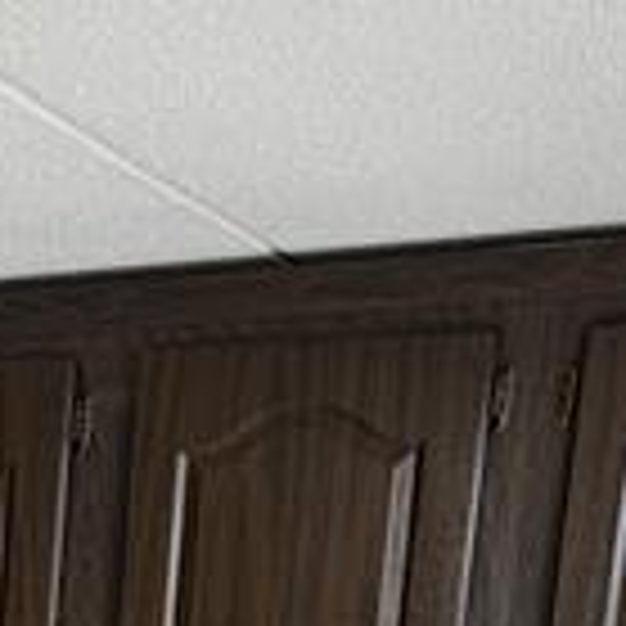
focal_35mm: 117
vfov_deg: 12.2
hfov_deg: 13.0
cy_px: 1441
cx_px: -608
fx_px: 2394
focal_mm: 6.76
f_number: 1.78
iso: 64
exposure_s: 1/158
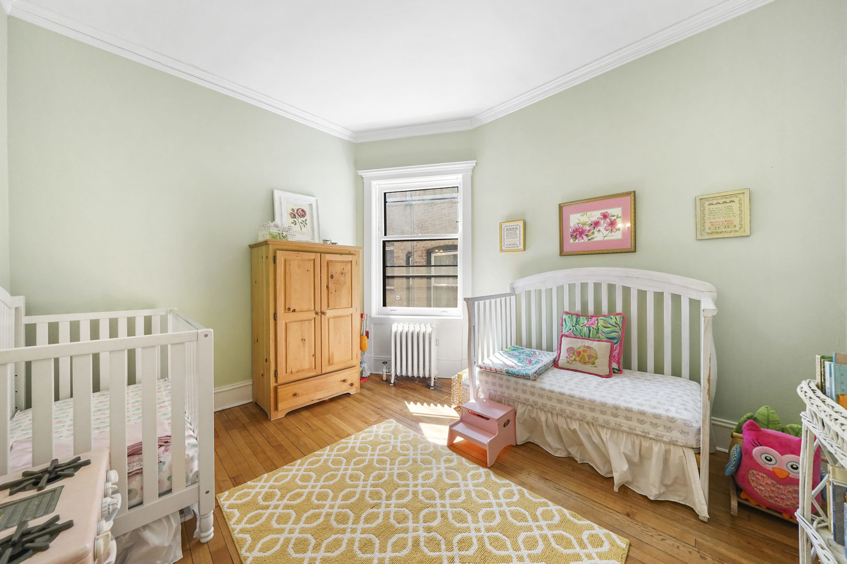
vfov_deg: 90.0
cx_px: 424
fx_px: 282
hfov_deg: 112.6
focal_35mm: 12
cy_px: 282
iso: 800
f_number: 7.1
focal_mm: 12
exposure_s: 1/50
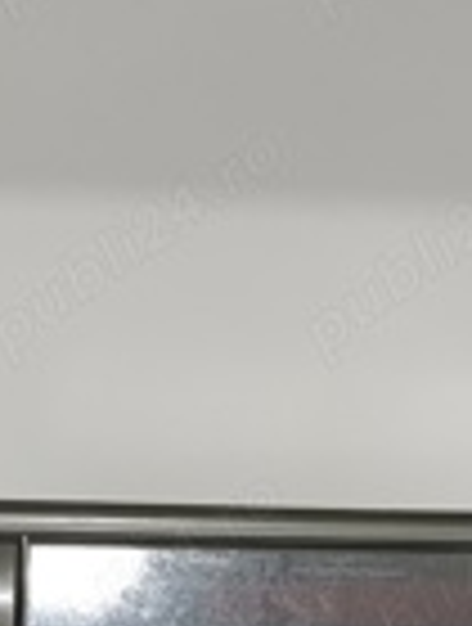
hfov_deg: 22.3
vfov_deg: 27.3
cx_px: 292
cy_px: 658
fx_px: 1194
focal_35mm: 66
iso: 4000
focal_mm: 6.14
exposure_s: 1/25
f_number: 1.6
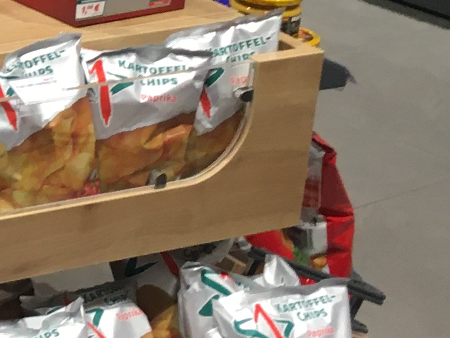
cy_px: -30
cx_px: -407
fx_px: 1820
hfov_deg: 12.6
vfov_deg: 10.5
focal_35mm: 140
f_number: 2.2
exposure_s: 1/33
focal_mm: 4.15
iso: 50
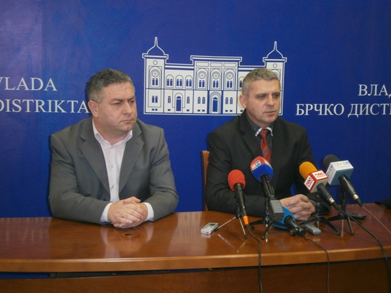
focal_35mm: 60
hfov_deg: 32.2
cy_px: 146
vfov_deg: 24.4
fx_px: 678
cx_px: 196
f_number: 3.9
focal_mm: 10.7
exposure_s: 1/50
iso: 320
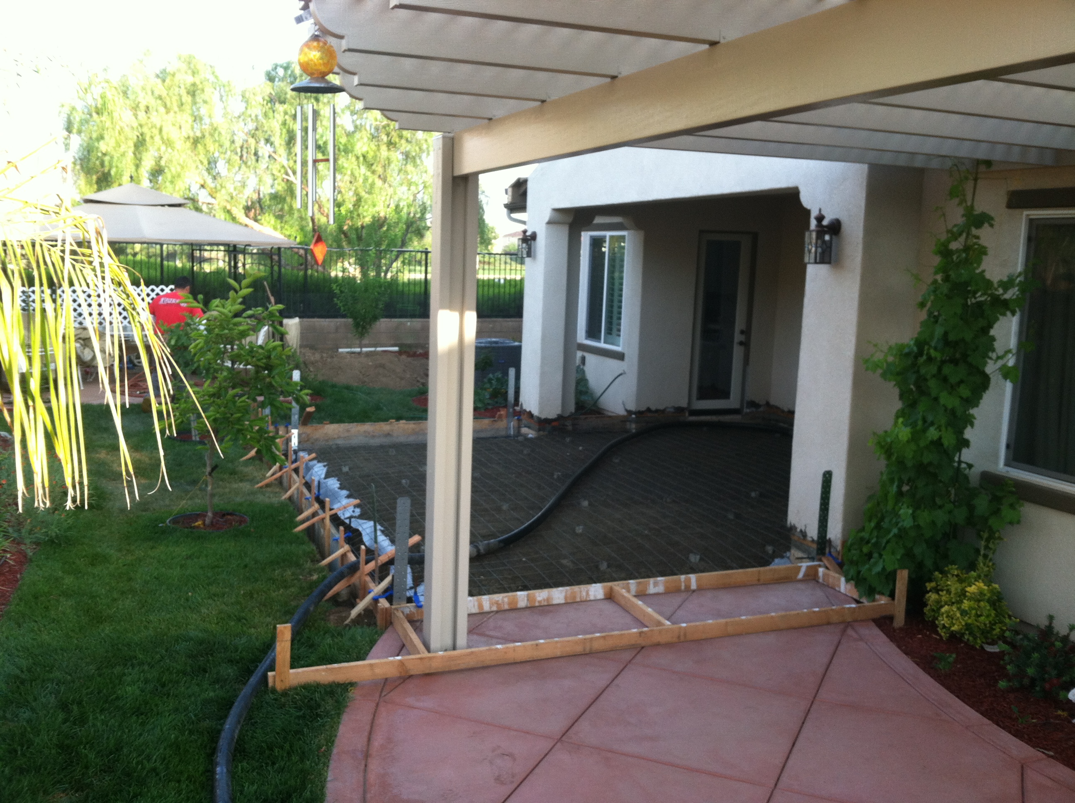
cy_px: 402
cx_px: 538
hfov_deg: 52.7
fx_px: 1085
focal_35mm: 35
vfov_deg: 40.6
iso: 80
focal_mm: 3.85
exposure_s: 1/103
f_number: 2.8
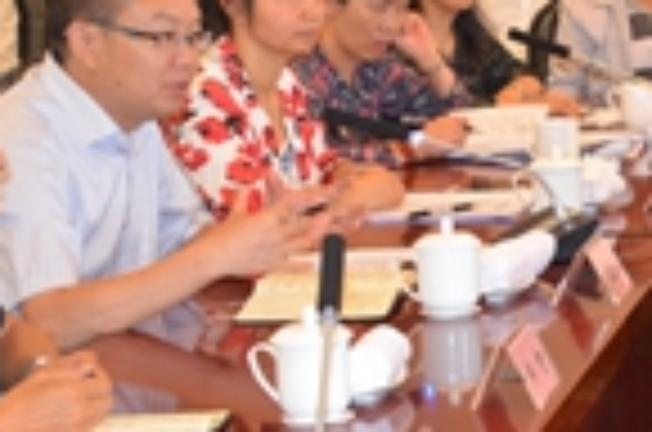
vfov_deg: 9.4
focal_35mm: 145
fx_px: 2620
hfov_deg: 13.3
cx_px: 1012
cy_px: 88
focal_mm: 28
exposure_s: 1/60
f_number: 5.6
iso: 1250
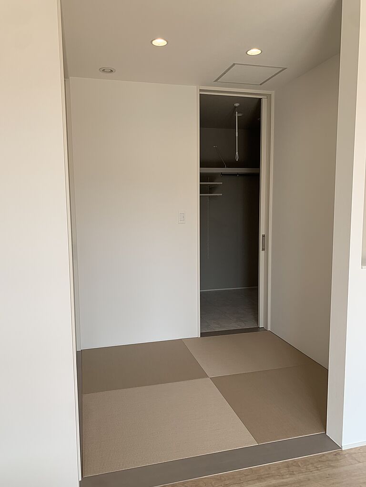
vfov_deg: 67.3
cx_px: 183
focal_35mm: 26
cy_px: 244
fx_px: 367
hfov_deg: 53.1
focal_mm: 4.25
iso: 25
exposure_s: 1/173
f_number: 1.8
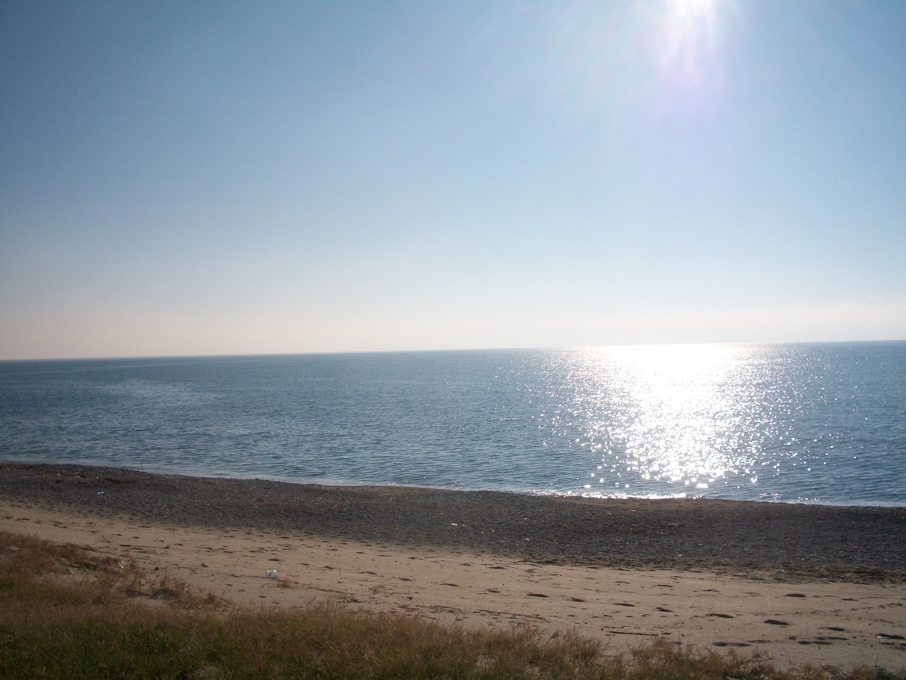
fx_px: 916
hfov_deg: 52.6
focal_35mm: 35
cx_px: 453
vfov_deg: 40.7
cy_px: 340
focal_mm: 6.3
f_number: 5.6
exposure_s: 1/1401
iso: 80
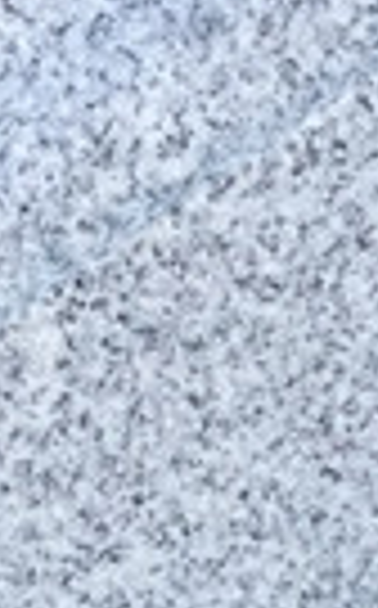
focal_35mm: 219
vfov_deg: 9.1
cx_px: 738
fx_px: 3621
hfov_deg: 5.8
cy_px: 1169
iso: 25
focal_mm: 3.3
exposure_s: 1/476
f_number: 2.4
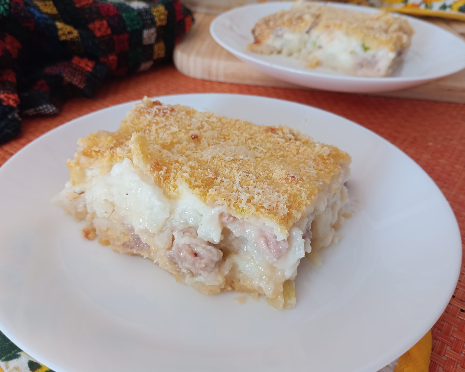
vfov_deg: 48.5
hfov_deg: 58.8
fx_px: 413
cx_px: 232
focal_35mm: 30
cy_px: 184
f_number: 1.8
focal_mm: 4.27
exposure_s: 1/50
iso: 308
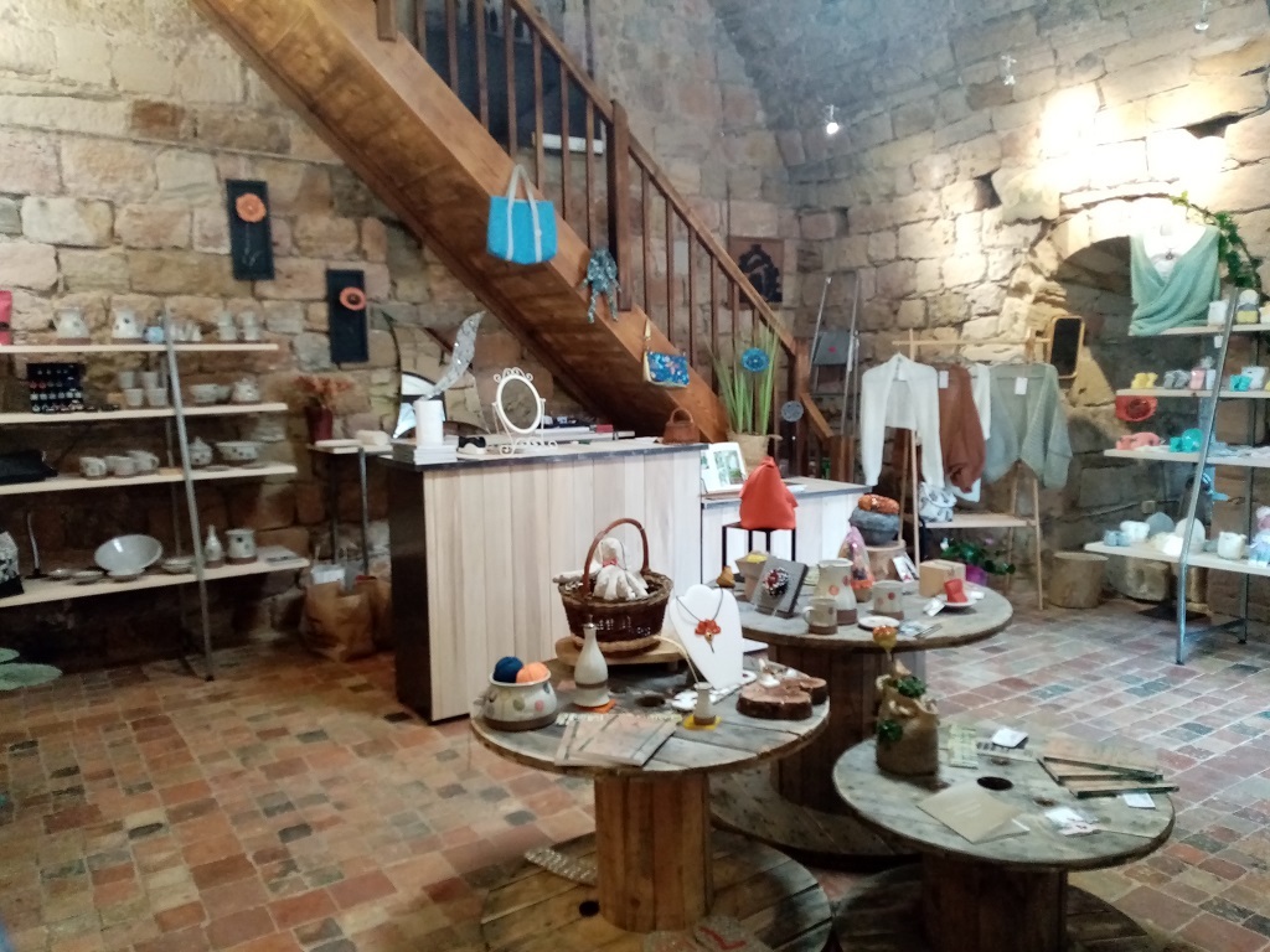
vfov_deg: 53.1
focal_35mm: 26
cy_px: 476
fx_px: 954
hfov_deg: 67.3
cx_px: 635
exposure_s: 1/25
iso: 697
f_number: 1.8
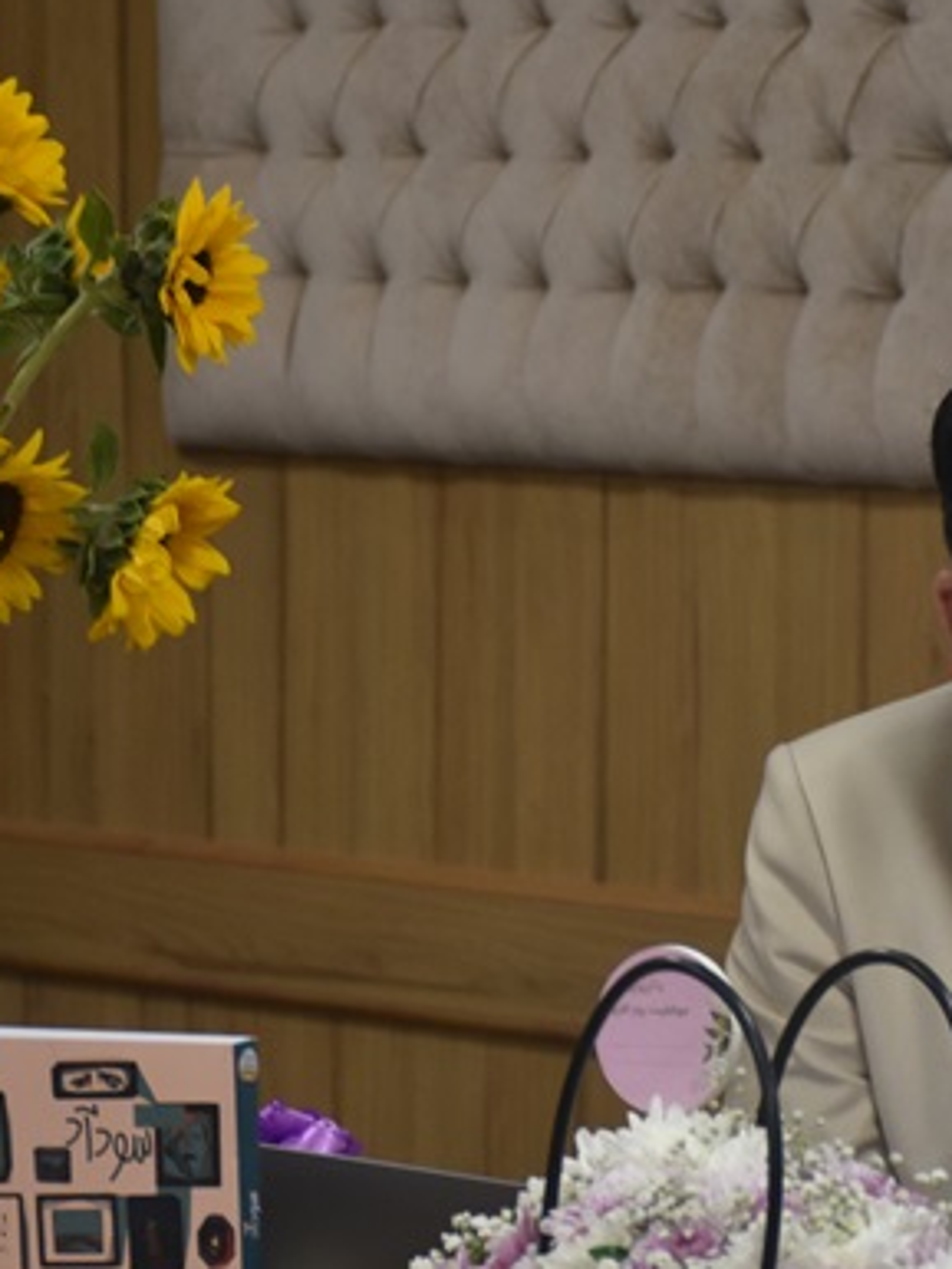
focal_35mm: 230
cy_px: 615
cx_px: 698
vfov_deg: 8.6
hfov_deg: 6.5
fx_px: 8429
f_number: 5
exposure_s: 1/60
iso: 800
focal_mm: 60
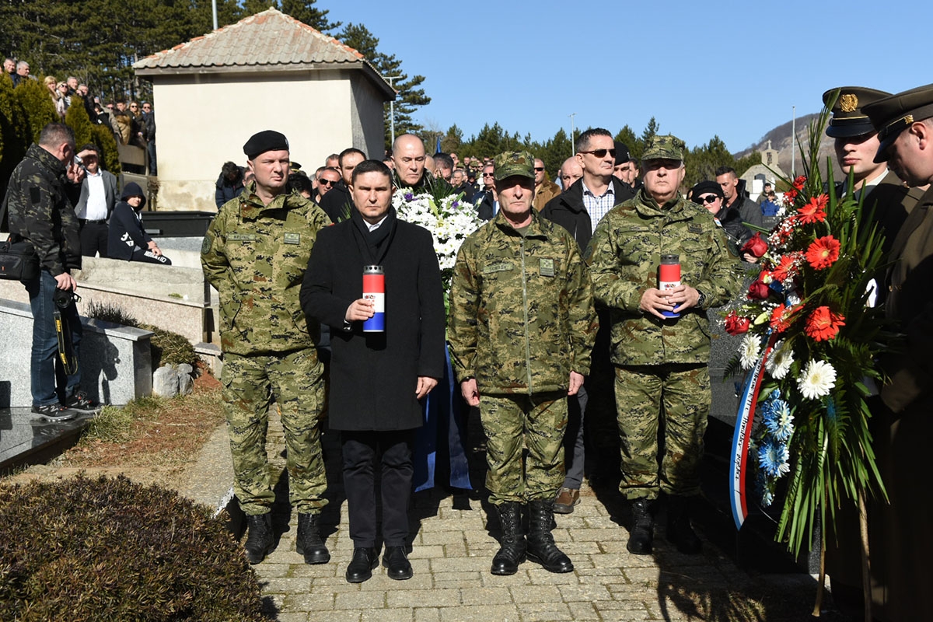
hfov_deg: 43.6
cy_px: 311
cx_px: 466
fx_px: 1166
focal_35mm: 45
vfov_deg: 29.9
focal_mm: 30
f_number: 5.6
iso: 400
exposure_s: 1/2000
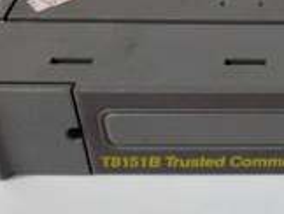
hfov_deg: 17.6
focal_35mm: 100
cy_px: -33
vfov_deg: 14.4
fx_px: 822
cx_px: 426
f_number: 2
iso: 501
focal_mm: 3.79
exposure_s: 1/33
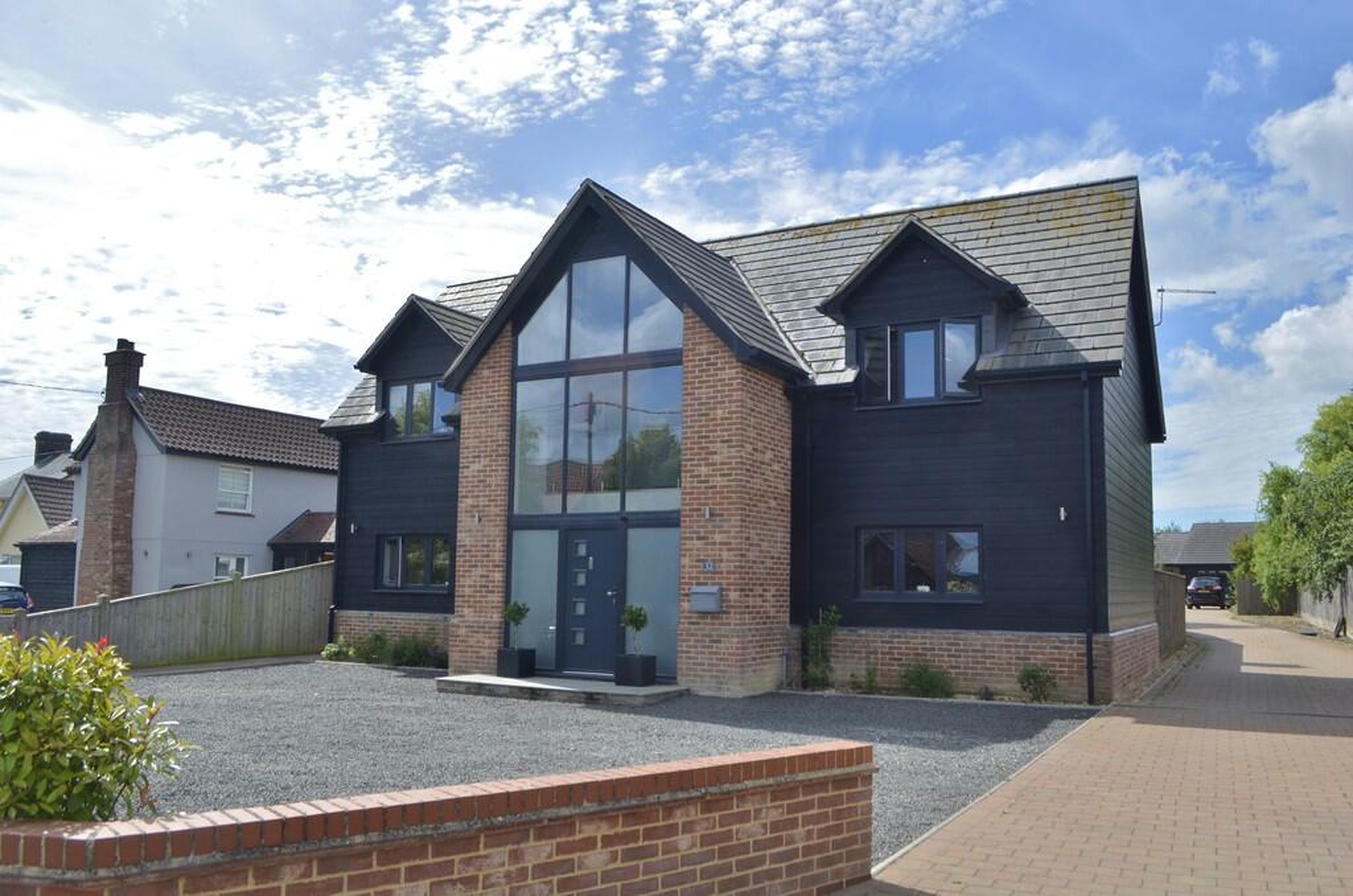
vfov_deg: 47.7
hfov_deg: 67.5
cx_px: 676
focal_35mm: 27
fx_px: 1013
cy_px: 448
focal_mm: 18
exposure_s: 1/250
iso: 110
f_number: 8
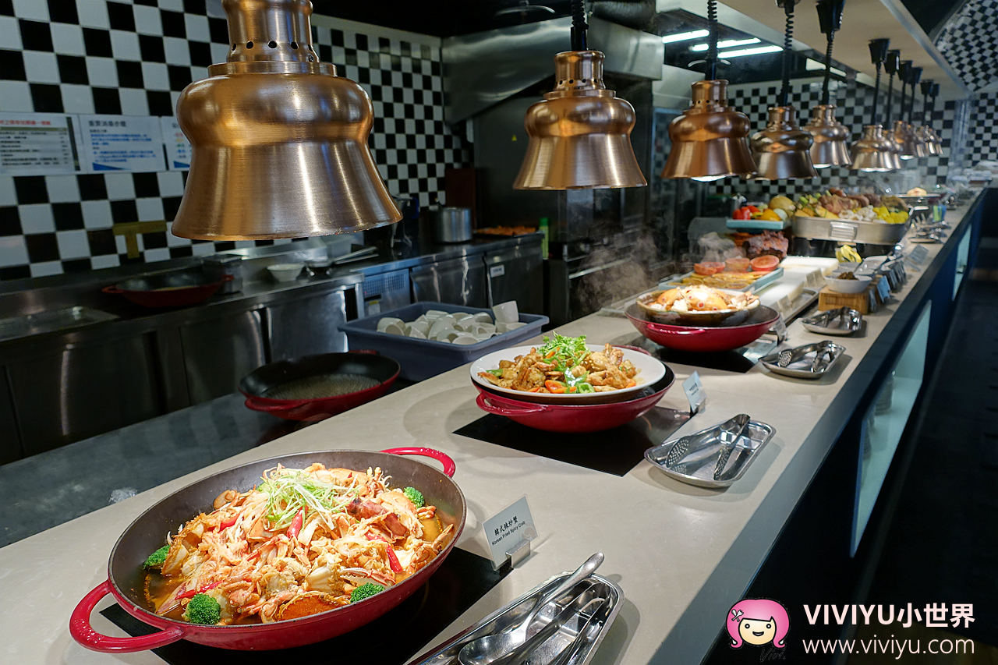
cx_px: 499
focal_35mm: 24
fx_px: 665
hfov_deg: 73.8
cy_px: 332
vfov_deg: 53.1
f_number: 2.8
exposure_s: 1/60
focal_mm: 8.8
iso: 125
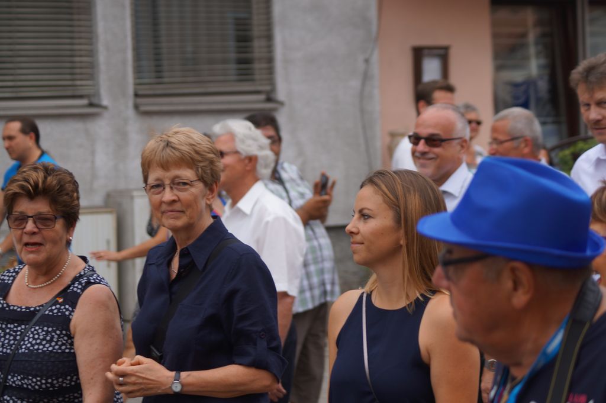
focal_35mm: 120
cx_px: 303
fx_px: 2018
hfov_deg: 17.1
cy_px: 202
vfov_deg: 11.4
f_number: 4.5
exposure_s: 1/320
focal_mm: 80
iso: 100
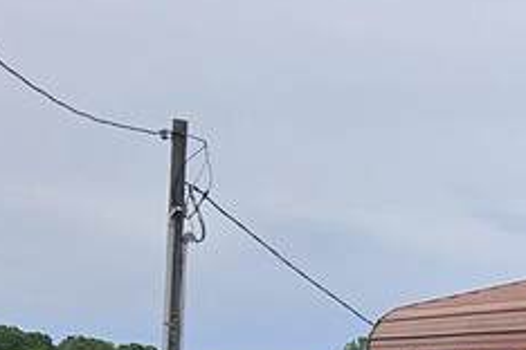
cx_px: 1101
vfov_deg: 10.0
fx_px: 1914
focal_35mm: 131
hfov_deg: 13.2
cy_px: 595
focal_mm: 5.4
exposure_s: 1/1269
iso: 25
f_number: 1.8
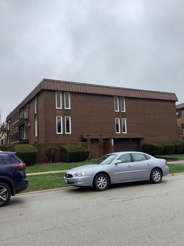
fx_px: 220
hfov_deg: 45.4
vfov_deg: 58.4
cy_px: 123
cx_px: 92
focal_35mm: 31
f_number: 2.4
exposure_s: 1/916
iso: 25
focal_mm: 3.3
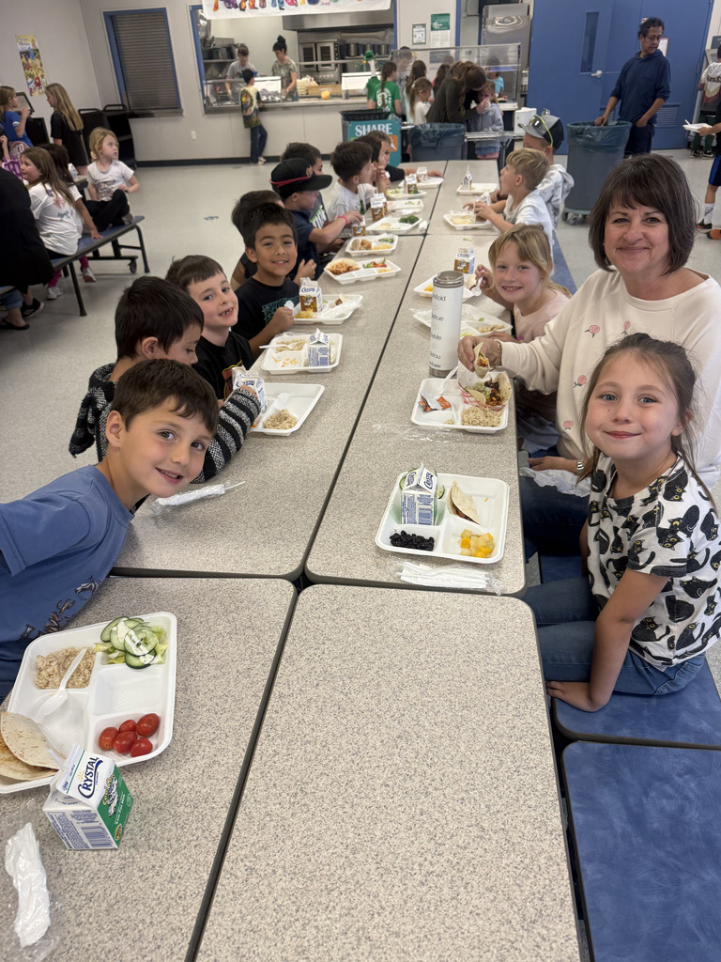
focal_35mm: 24
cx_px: 360
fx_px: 667
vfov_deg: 71.6
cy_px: 481
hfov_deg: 56.8
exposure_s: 1/120
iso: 125
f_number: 1.78
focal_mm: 6.76
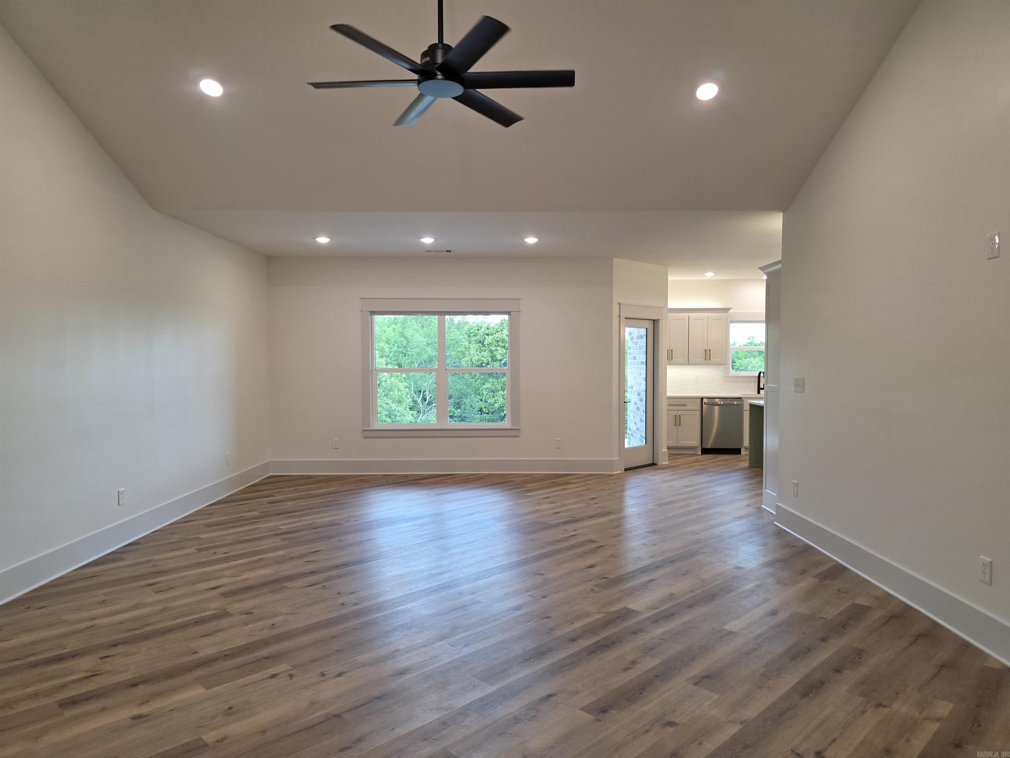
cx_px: 505
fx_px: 671
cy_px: 379
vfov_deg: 58.9
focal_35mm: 23
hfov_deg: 73.9
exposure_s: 1/120
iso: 125
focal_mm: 6.3
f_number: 1.7
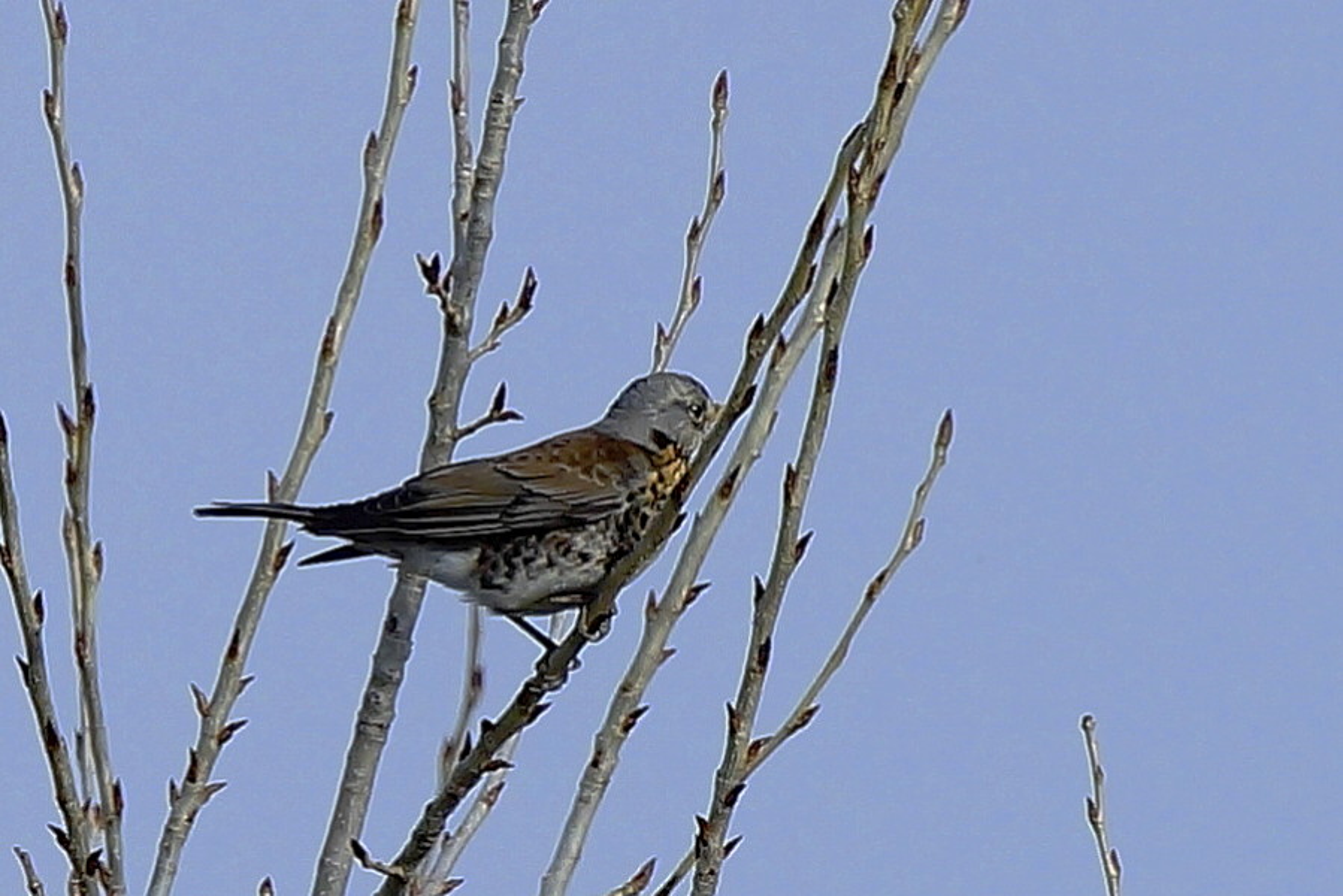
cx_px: 672
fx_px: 18658
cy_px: 448
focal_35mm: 500
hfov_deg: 4.1
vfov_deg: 2.8
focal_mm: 500
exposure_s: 1/1250
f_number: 6.3
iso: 400
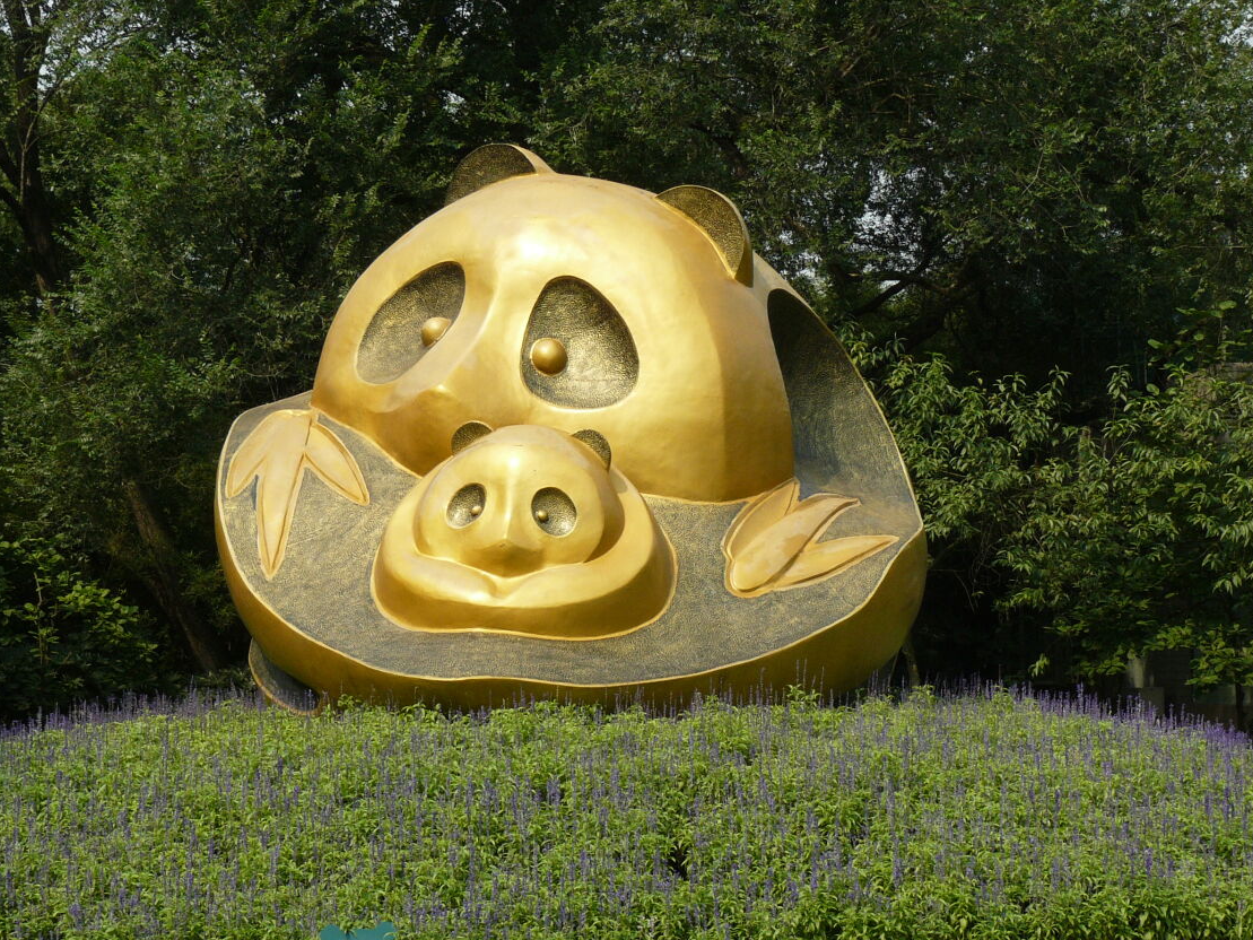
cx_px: 556
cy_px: 538
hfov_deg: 26.3
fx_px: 2679
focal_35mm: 74
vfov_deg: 19.9
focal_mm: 9.5
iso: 100
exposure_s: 1/250
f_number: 5.6
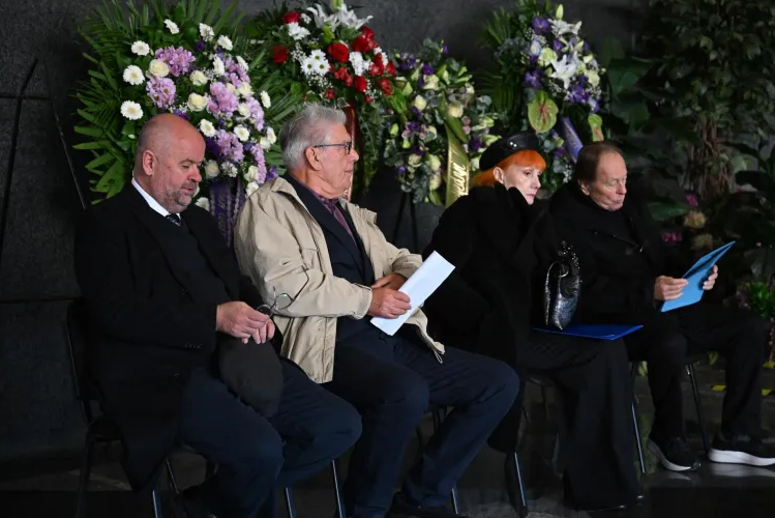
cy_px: 258
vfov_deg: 19.2
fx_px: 1529
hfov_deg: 28.4
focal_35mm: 71
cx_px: 387
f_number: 3.5
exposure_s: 1/160
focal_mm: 70
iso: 3200
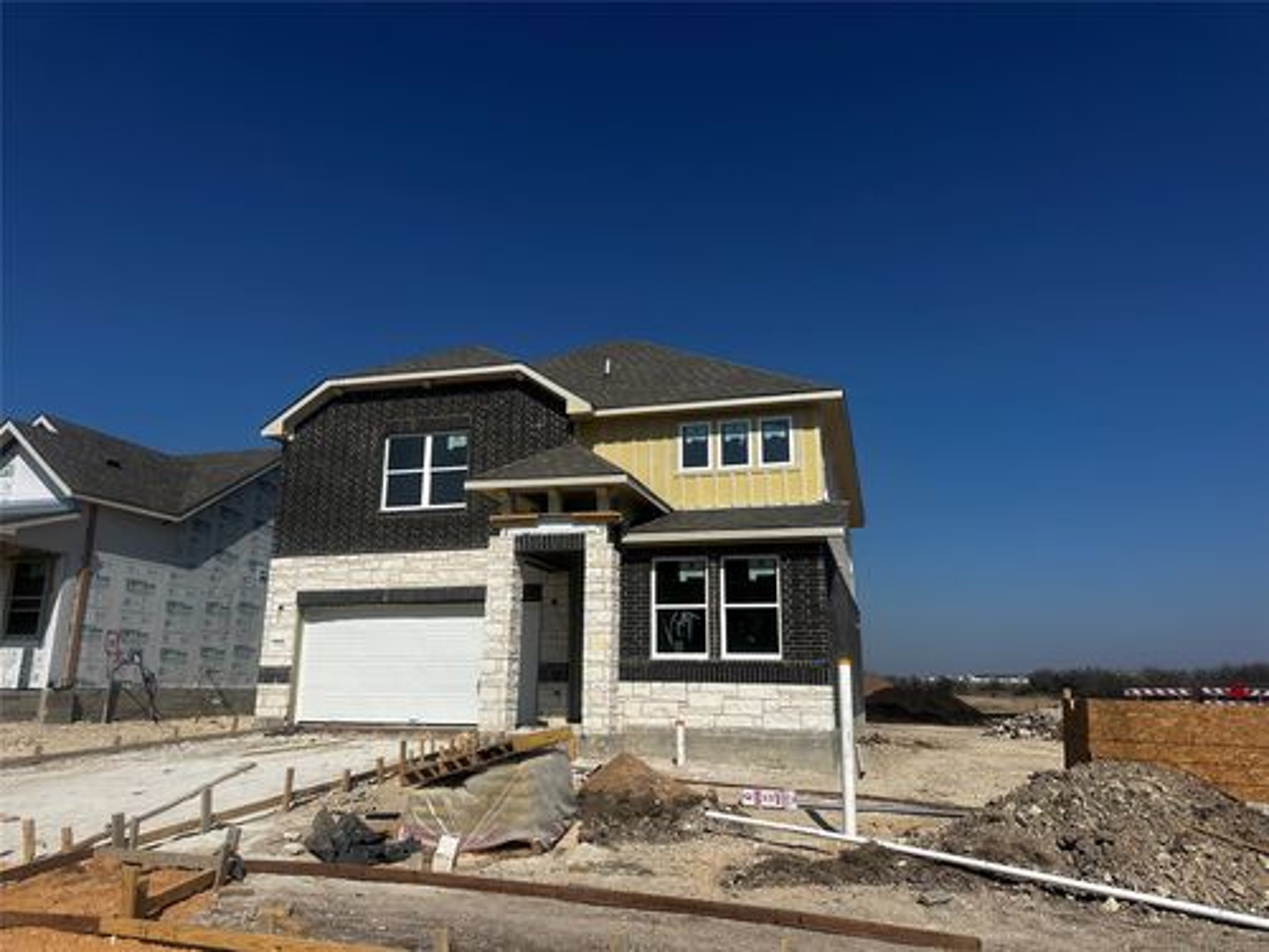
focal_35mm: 24
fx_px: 880
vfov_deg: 56.8
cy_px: 476
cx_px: 634
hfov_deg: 71.6
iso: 80
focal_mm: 6.86
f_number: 1.78
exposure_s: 1/10753
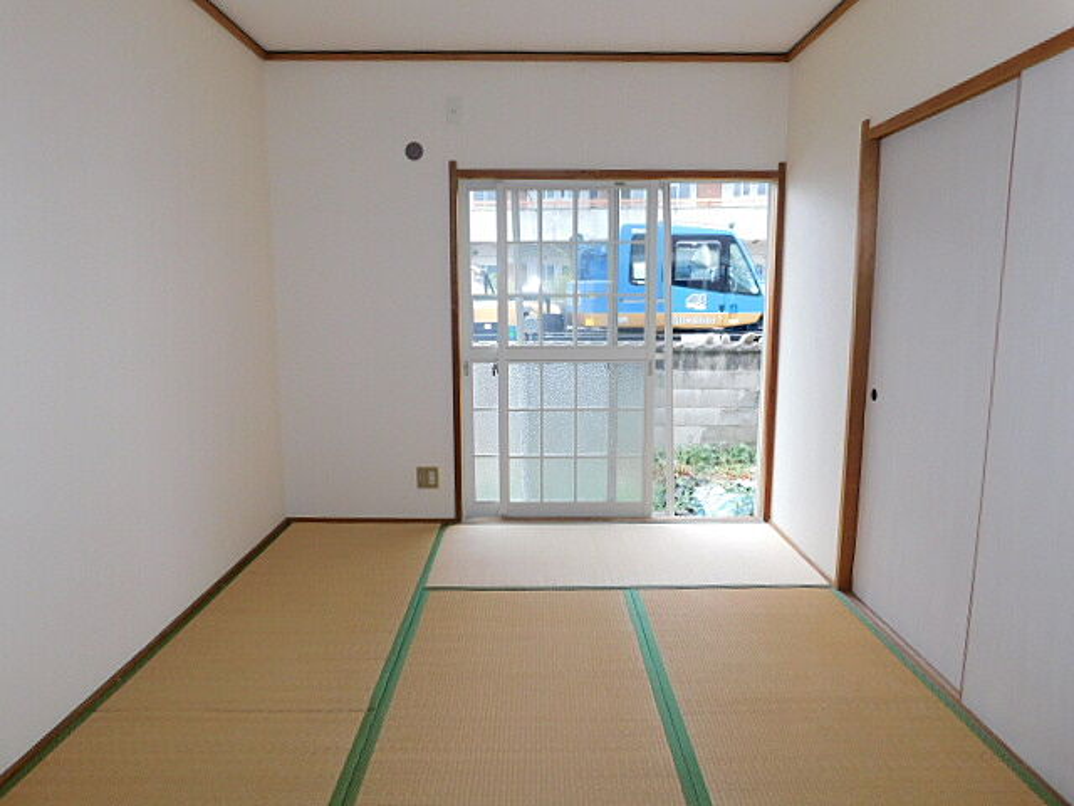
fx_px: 714
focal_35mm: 23
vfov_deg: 58.9
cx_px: 537
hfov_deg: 73.9
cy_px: 403
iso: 125
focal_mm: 4
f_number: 3
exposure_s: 1/60
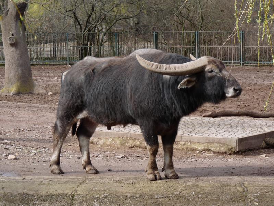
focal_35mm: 134
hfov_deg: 14.7
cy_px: 103
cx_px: 137
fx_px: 1061
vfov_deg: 11.1
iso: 100
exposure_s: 1/250
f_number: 4.5
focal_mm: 23.7
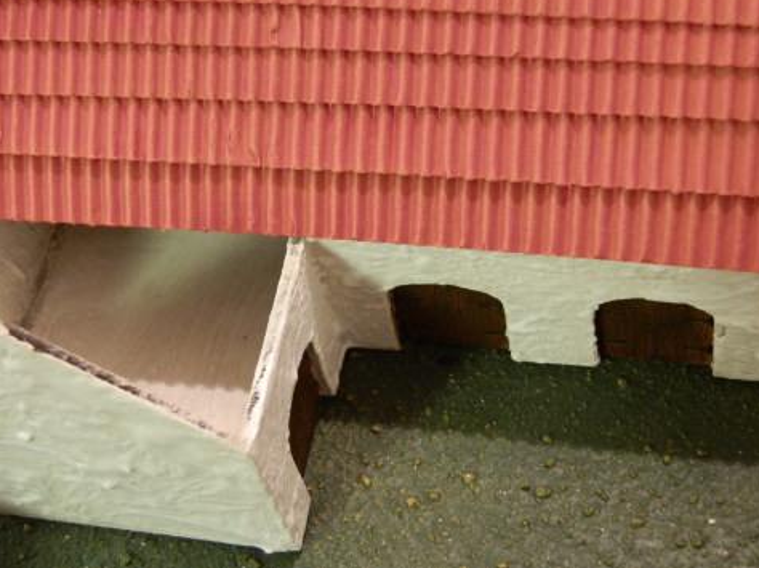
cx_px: 376
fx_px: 1512
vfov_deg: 21.3
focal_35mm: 69
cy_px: 248
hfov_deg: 28.2
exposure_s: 1/8
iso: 320
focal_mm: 10.99
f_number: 3.7
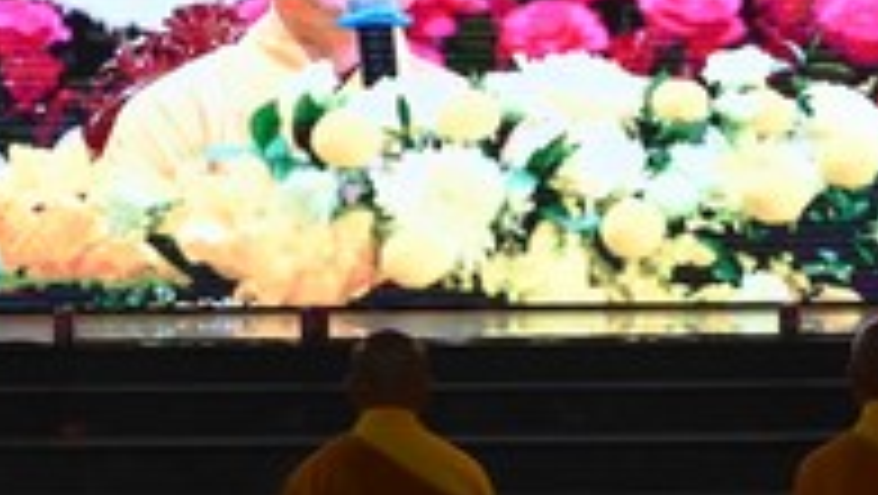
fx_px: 2842
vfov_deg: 9.7
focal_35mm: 122
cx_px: 468
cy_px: -205
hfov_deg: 17.6
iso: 1250
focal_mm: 35
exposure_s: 1/160
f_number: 7.1
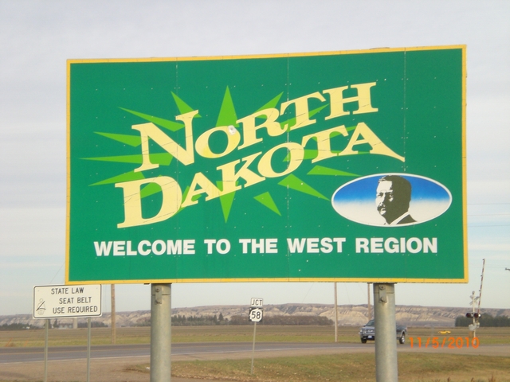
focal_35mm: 114
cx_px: 255
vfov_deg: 13.0
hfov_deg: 17.3
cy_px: 191
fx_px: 1680
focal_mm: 18.9
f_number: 5.9
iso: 100
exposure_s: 1/250
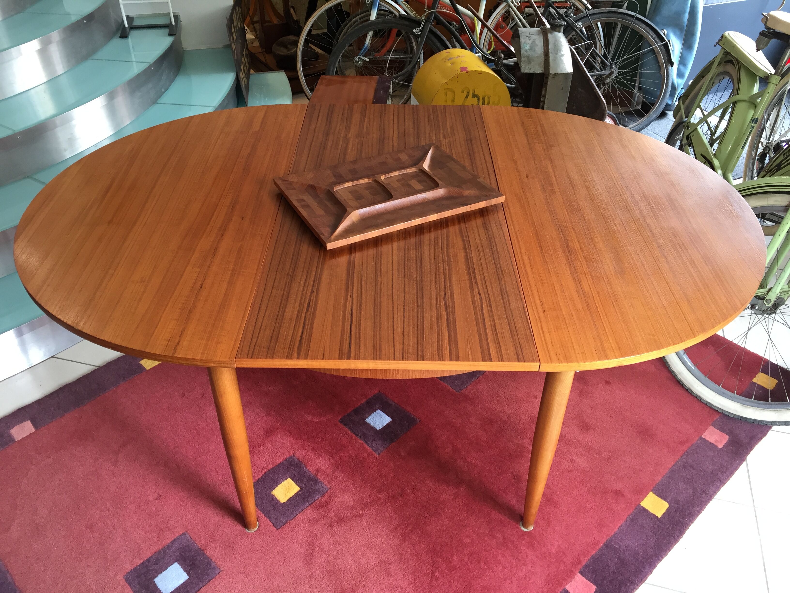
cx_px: 395
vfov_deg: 48.2
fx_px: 662
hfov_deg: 61.7
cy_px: 296
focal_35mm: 29
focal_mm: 4.15
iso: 80
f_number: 2.2
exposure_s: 1/33
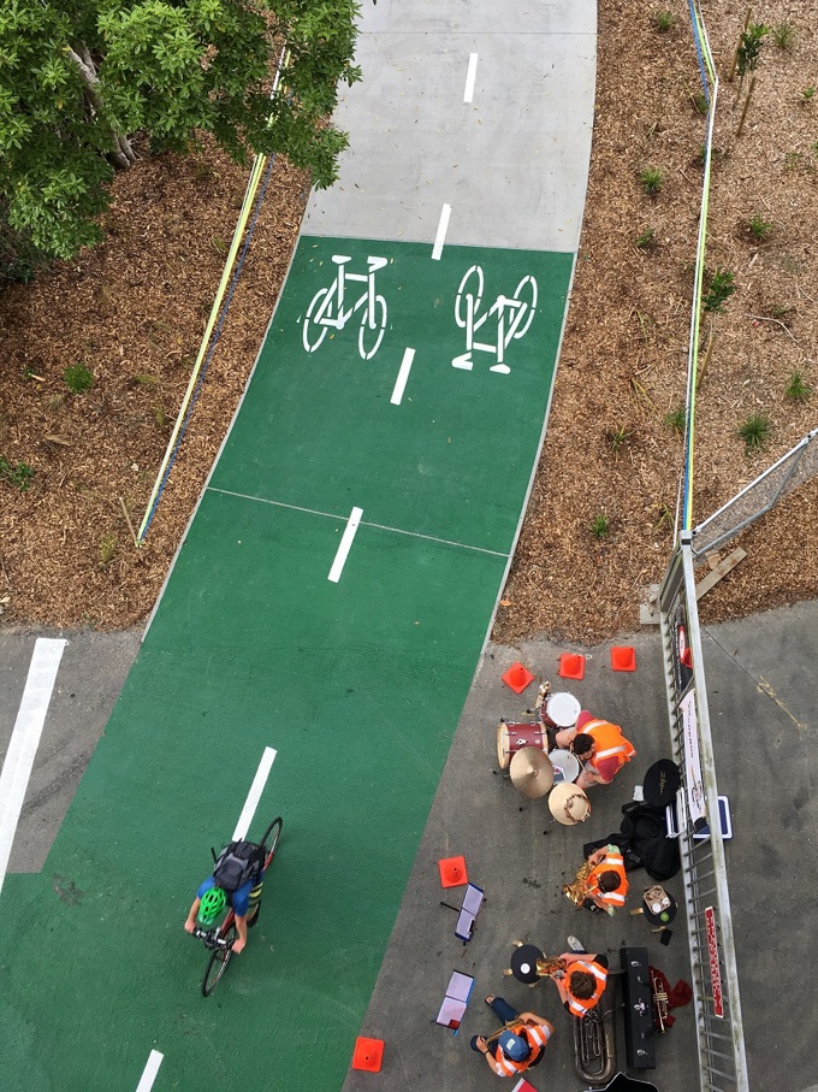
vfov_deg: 61.7
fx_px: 914
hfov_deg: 48.2
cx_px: 409
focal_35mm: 29
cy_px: 546
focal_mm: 4.15
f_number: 2.2
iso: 25
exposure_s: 1/225
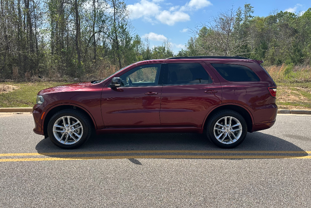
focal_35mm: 26
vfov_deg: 49.5
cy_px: 105
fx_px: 225
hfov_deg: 69.4
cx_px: 158
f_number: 1.78
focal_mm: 6.86
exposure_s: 1/3861
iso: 80
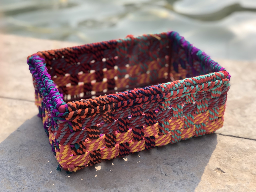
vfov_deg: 25.7
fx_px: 422
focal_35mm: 57
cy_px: 96
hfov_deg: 33.8
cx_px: 128
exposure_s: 1/122
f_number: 2.8
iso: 20
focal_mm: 6.6
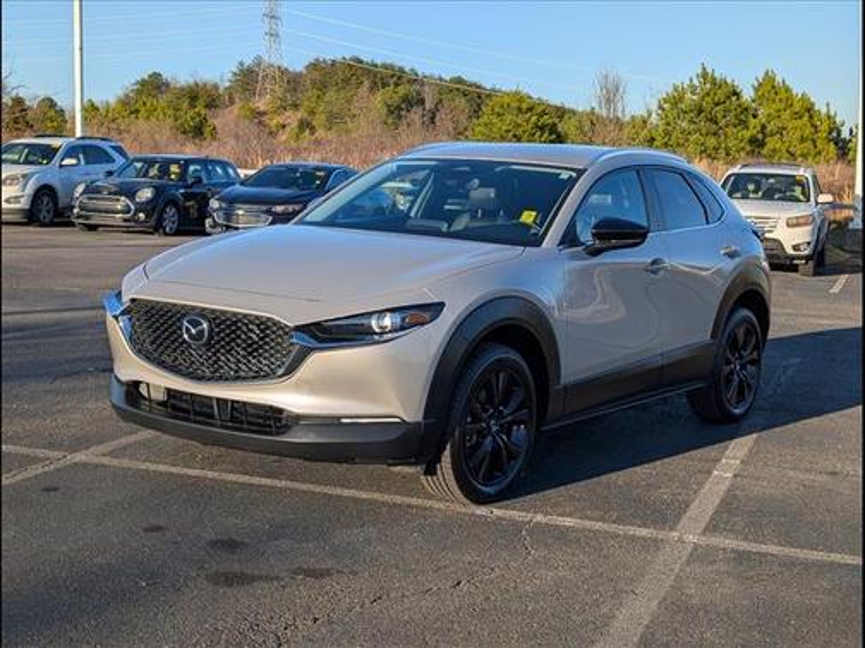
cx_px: 432
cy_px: 324
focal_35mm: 49
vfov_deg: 29.7
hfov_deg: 38.9
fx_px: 1224
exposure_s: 1/909
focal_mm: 6.9
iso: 20
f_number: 1.68
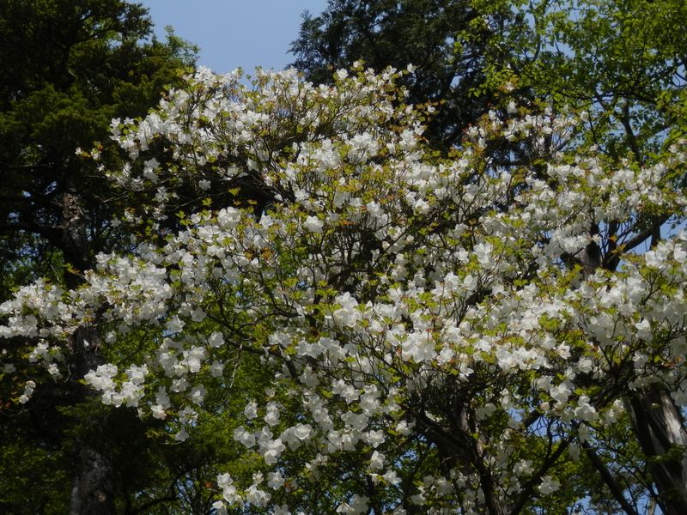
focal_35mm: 49
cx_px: 344
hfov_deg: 38.9
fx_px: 972
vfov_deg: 29.7
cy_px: 258
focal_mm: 8.9
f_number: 11.2
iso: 80
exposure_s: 1/125
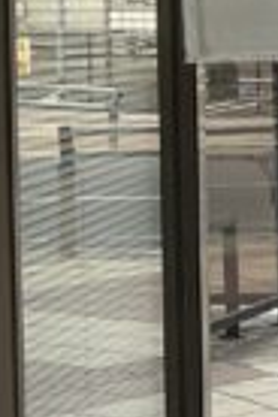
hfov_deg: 7.4
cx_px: 973
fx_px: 1772
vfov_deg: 13.3
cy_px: 50
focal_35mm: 153
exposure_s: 1/419
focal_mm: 3
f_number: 1.8
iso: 25
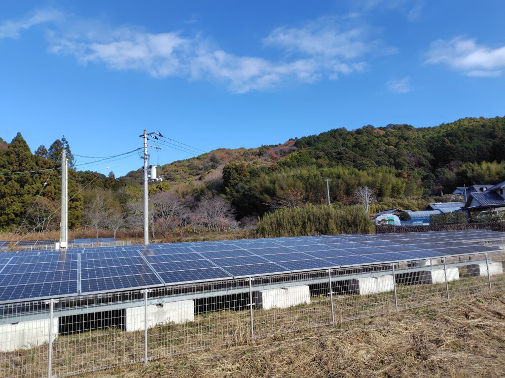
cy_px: 189
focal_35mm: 23
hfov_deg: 73.9
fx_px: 336
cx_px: 252
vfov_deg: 58.9
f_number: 1.9
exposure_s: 1/1156
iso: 50
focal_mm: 5.6
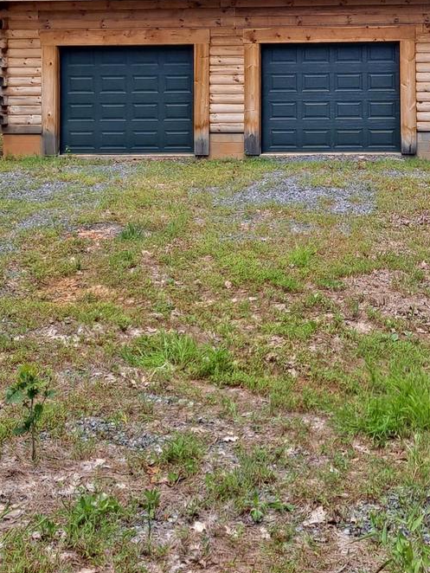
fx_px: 960
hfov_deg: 24.6
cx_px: 372
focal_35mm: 58
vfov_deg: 31.3
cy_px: 29
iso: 32
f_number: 2
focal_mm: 4.6
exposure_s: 1/722
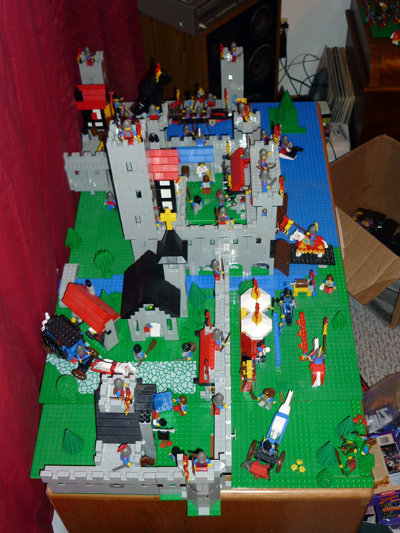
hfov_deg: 32.2
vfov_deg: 42.1
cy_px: 266
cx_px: 200
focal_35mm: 45
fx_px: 693
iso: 100
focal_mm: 7.4
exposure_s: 1/30
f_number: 3.1
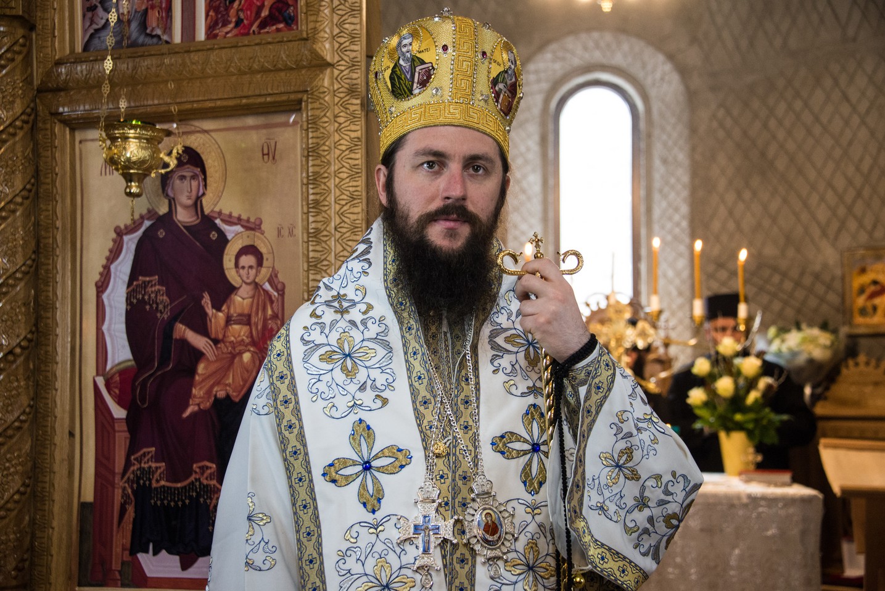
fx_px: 1598
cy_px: 296
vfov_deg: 20.9
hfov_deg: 30.9
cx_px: 442
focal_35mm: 65
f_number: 4.8
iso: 3200
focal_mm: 65
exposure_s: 1/100
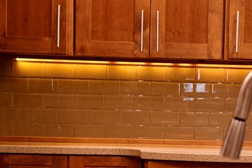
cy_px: 142
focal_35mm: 102
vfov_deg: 13.3
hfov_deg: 19.8
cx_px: 206
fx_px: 713
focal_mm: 35
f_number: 4
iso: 3200
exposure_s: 1/60
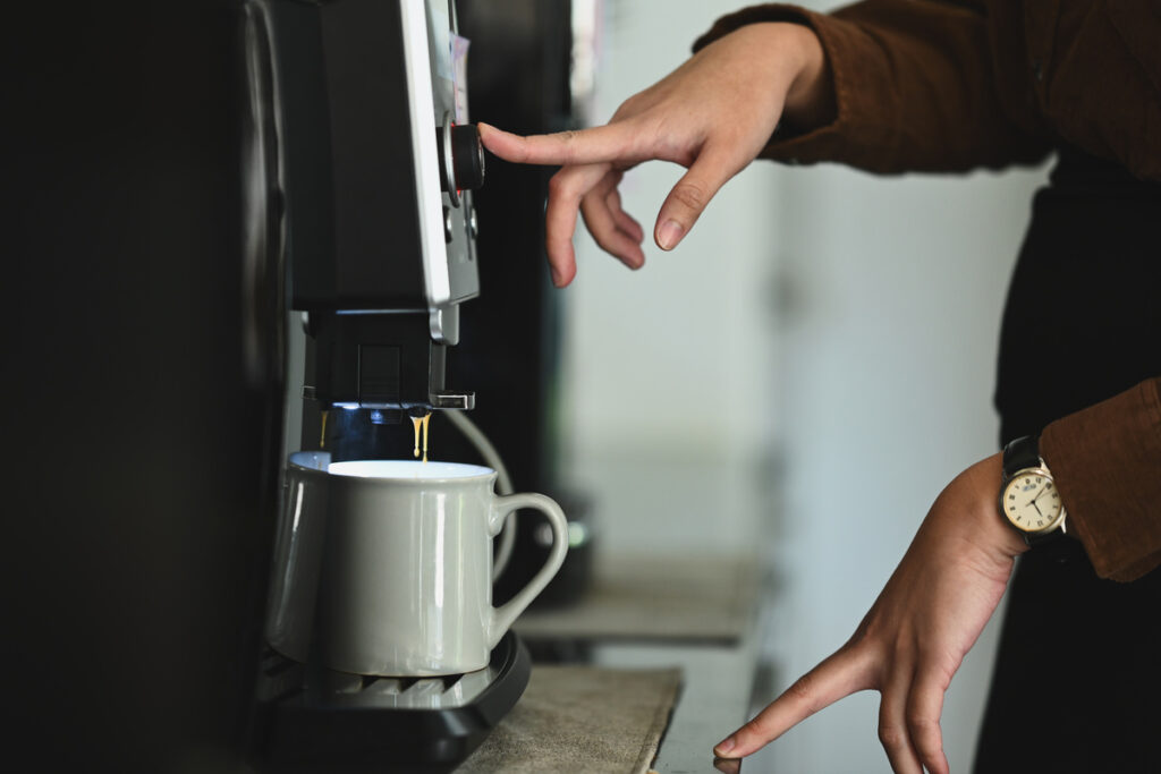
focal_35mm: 85
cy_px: 387
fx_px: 2741
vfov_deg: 16.1
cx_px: 580
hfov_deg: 23.9
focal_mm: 85
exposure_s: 1/100
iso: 400
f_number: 2
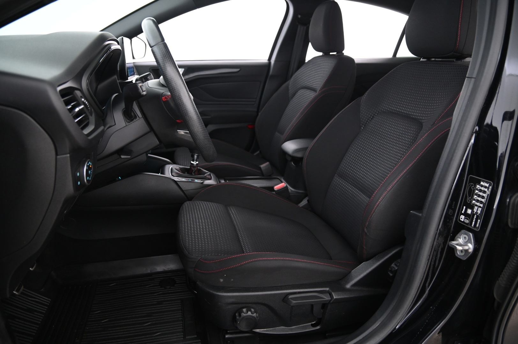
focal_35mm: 24
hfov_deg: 73.8
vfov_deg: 53.1
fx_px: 345
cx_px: 259
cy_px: 172
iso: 2000
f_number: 4
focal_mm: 24
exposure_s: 1/13
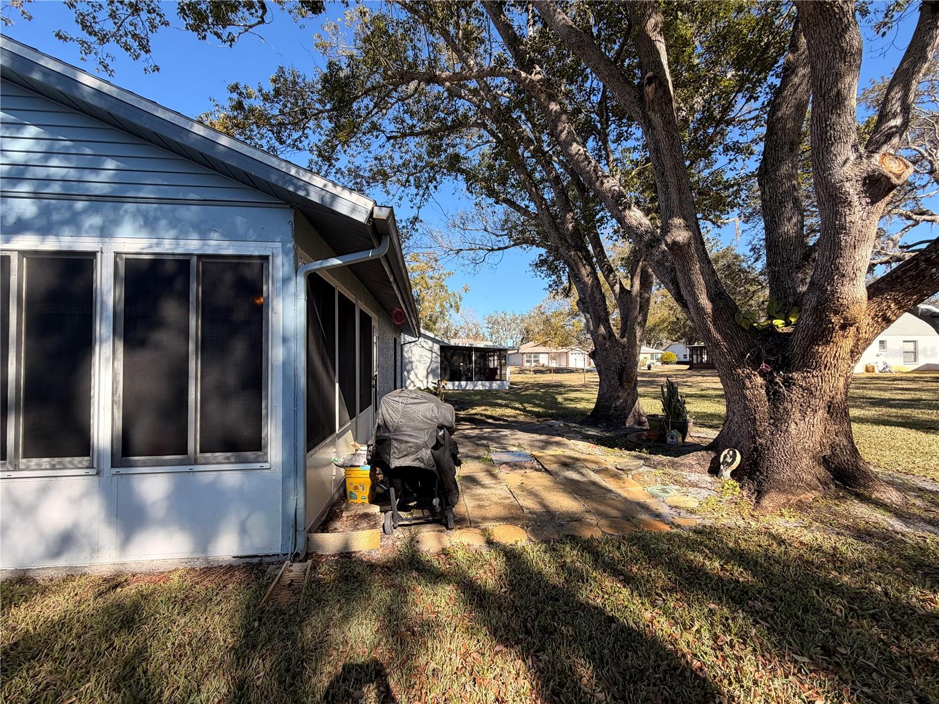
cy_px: 352
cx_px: 470
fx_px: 380
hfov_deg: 102.1
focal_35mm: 14
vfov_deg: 85.7
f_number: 2.2
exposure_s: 1/596
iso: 40
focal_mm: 2.22
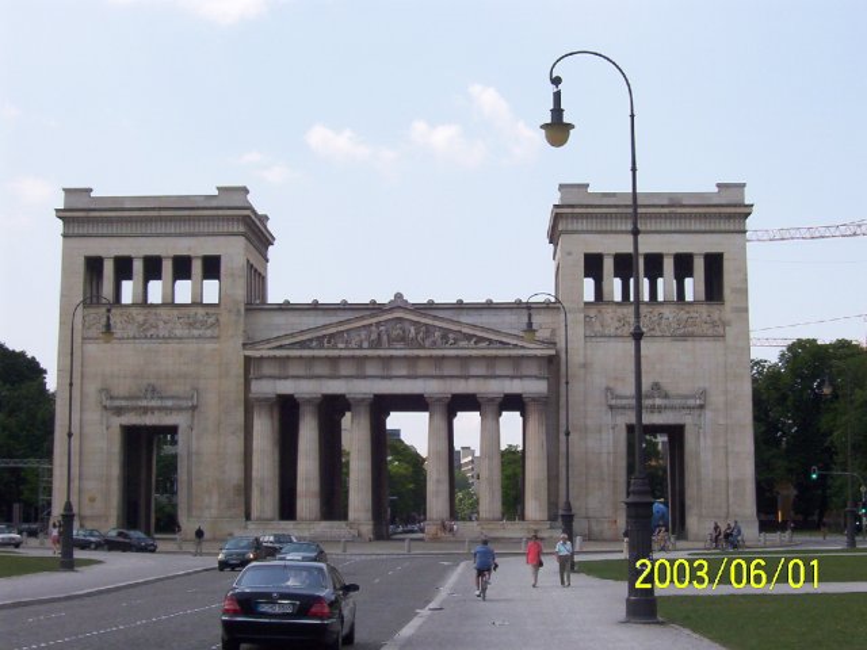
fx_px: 1603
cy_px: 325
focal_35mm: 64
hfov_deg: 30.3
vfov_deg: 22.9
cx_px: 434
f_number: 6.7
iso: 100
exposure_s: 1/357
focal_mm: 9.98
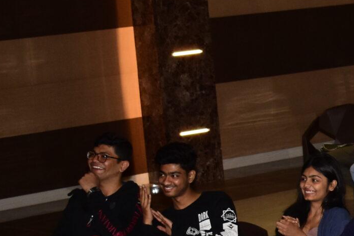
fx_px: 1669
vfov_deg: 8.0
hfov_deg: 11.5
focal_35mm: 170
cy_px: 222
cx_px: 571
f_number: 4.2
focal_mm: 31
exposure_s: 1/160
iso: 800
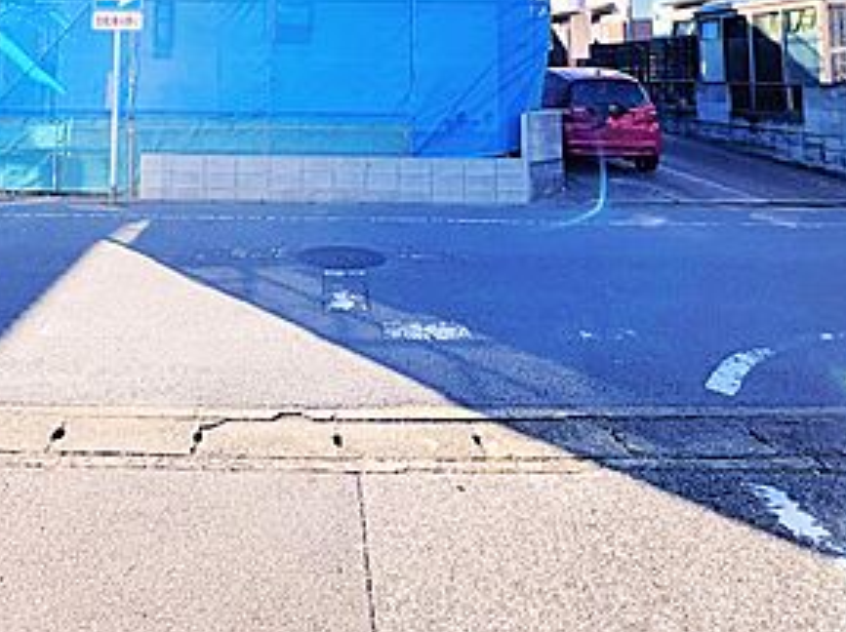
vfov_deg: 40.7
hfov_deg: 59.0
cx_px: 299
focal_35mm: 30
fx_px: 732
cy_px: -3
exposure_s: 1/1217
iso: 64
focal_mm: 2.22
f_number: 2.2
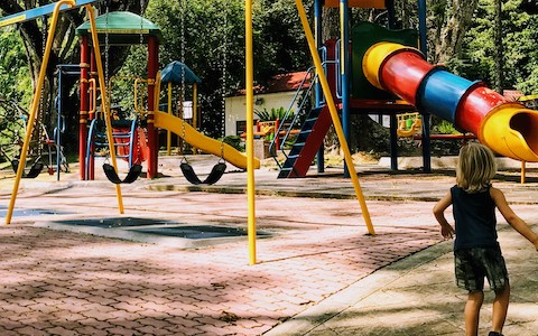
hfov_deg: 30.7
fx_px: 968
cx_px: 152
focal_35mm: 66
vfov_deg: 19.6
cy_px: 79
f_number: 1.8
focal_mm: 3.99
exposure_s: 1/736
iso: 20
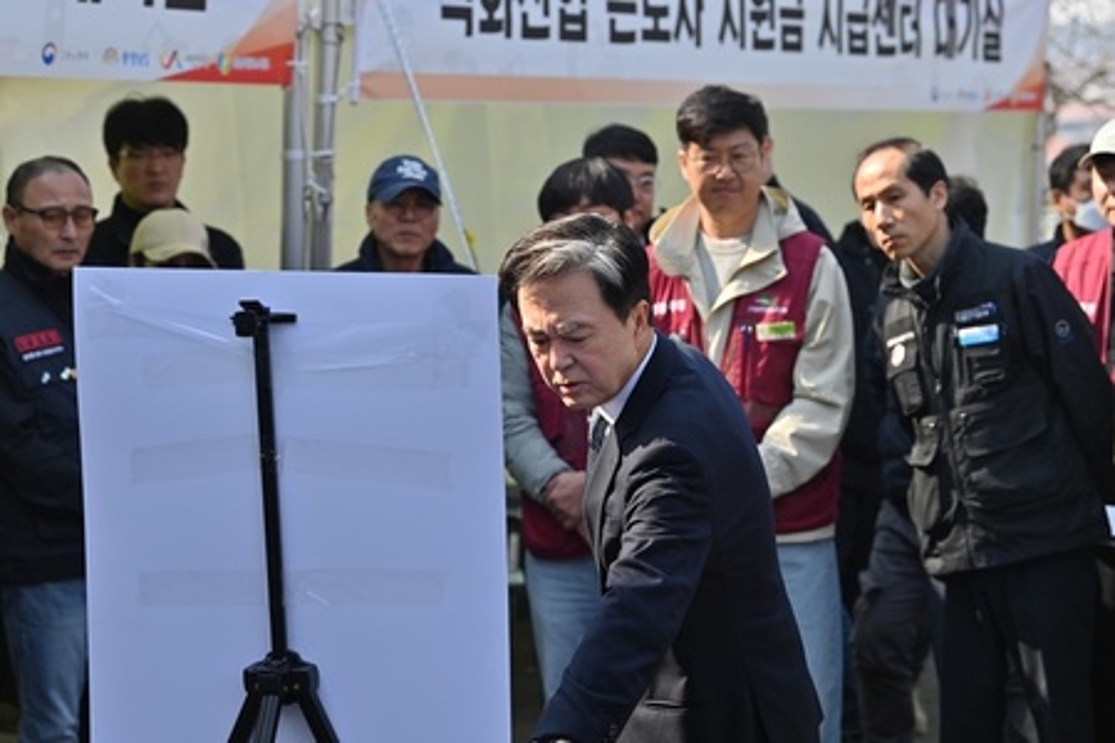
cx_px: 558
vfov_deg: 12.2
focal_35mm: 112
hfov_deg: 18.3
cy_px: 372
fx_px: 3469
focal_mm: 112
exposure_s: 1/320
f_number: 5.6
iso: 100
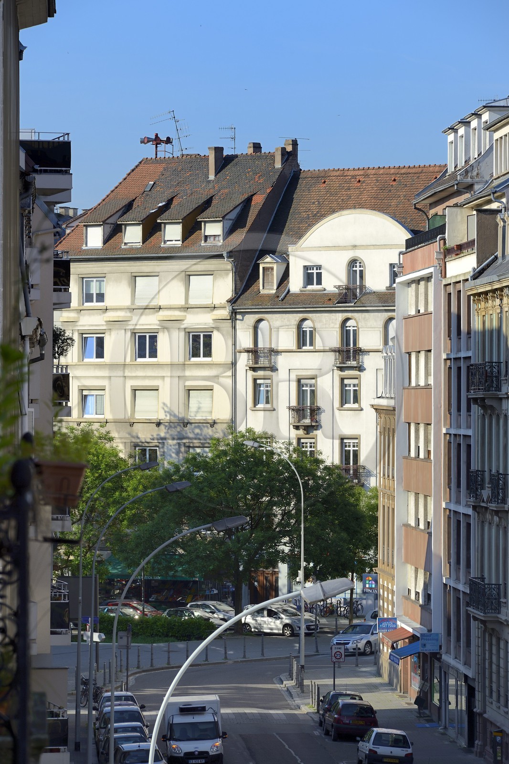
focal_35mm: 200
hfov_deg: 6.9
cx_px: 254
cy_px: 382
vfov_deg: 10.3
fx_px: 4243
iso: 200
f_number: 11
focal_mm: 200
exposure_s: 1/250
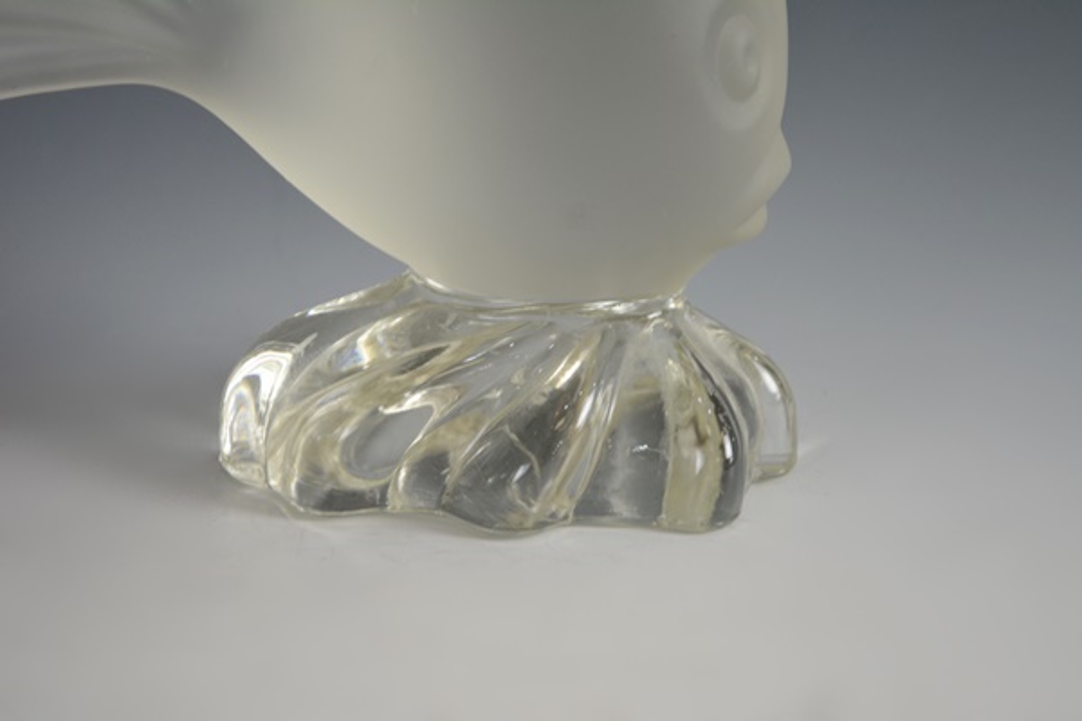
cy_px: 360
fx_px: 2479
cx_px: 541
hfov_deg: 24.6
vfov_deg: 16.6
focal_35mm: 82
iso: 400
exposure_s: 1/100
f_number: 5.6
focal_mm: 55
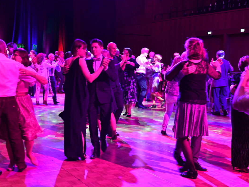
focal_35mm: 51
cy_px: 94
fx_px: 364
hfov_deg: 37.7
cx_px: 108
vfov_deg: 28.8
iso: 2500
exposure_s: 1/60
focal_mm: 31
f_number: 4
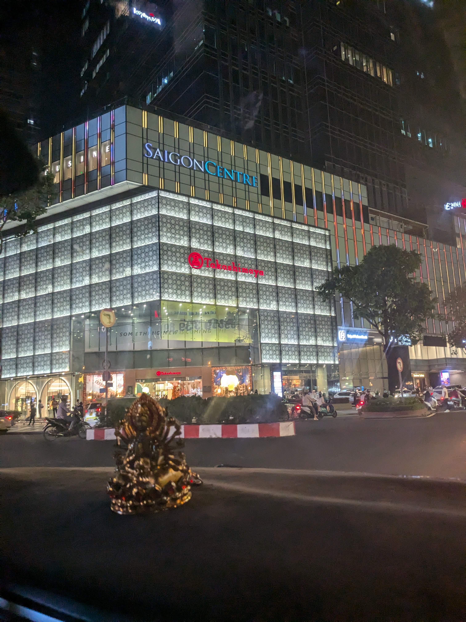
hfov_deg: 51.4
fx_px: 485
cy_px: 311
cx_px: 233
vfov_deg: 65.3
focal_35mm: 27
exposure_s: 1/99.9
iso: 375
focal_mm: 4.38
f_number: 1.73
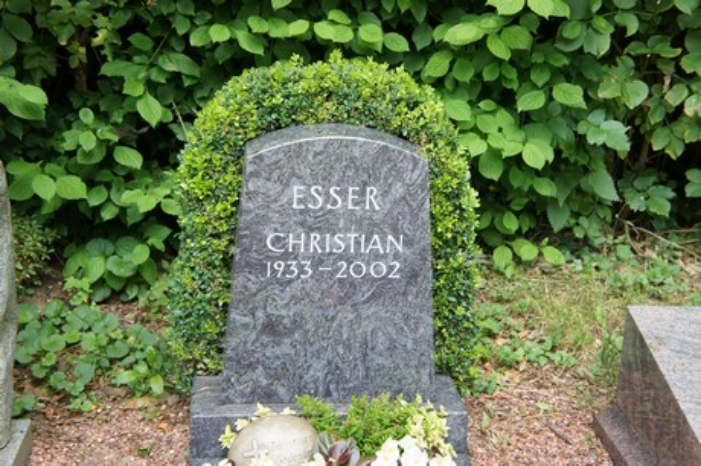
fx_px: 1051
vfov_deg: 25.0
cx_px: 350
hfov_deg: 36.9
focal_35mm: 54
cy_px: 233
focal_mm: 36
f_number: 4.5
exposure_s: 1/80
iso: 250
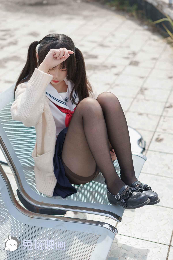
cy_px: 130
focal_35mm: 50
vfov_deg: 39.6
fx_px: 360
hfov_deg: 27.0
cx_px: 86
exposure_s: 1/1600
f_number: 2.5
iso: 100
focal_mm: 50
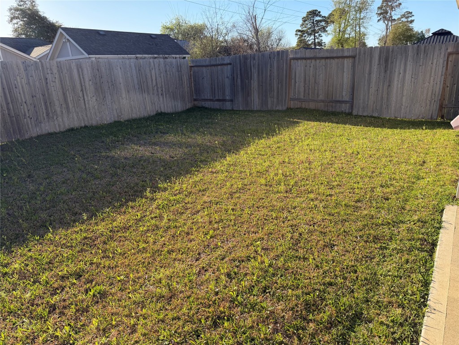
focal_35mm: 24
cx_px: 230
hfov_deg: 71.6
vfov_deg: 56.8
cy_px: 172
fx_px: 318
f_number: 1.78
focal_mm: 6.76
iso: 100
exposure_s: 1/2299
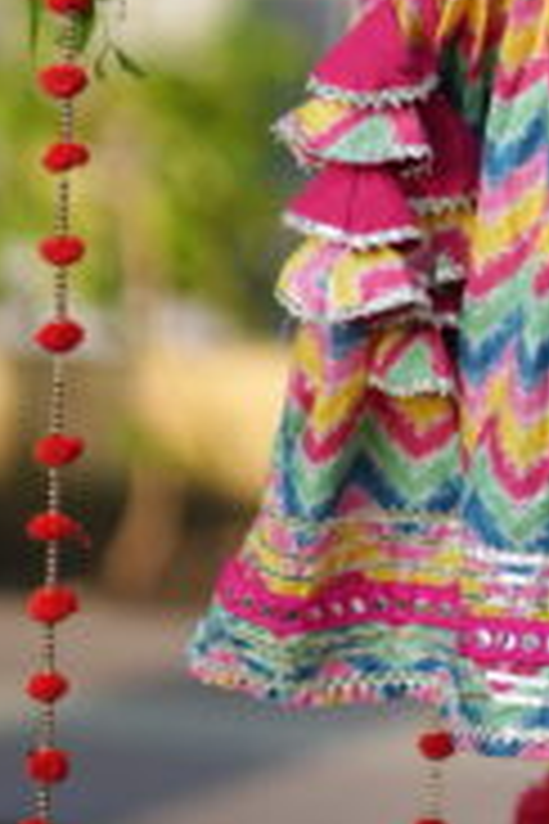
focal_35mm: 226
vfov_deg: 9.0
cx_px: 603
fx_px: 5169
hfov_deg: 6.1
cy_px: -167
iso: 320
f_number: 2
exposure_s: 1/1250
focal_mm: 85
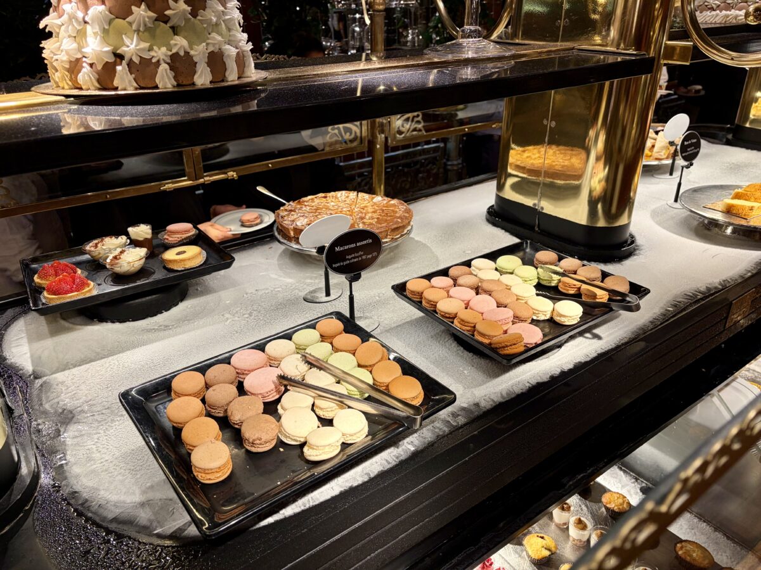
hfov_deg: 67.3
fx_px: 572
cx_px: 380
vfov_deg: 53.1
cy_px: 285
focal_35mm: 26
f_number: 1.6
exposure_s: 1/100
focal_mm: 5.96
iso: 64
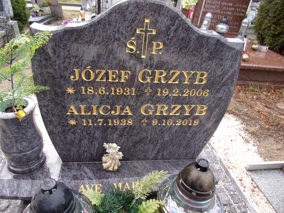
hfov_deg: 71.6
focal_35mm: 24
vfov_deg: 56.8
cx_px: 142
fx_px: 197
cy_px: 106
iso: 80
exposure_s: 1/100
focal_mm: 4.3
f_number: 3.3
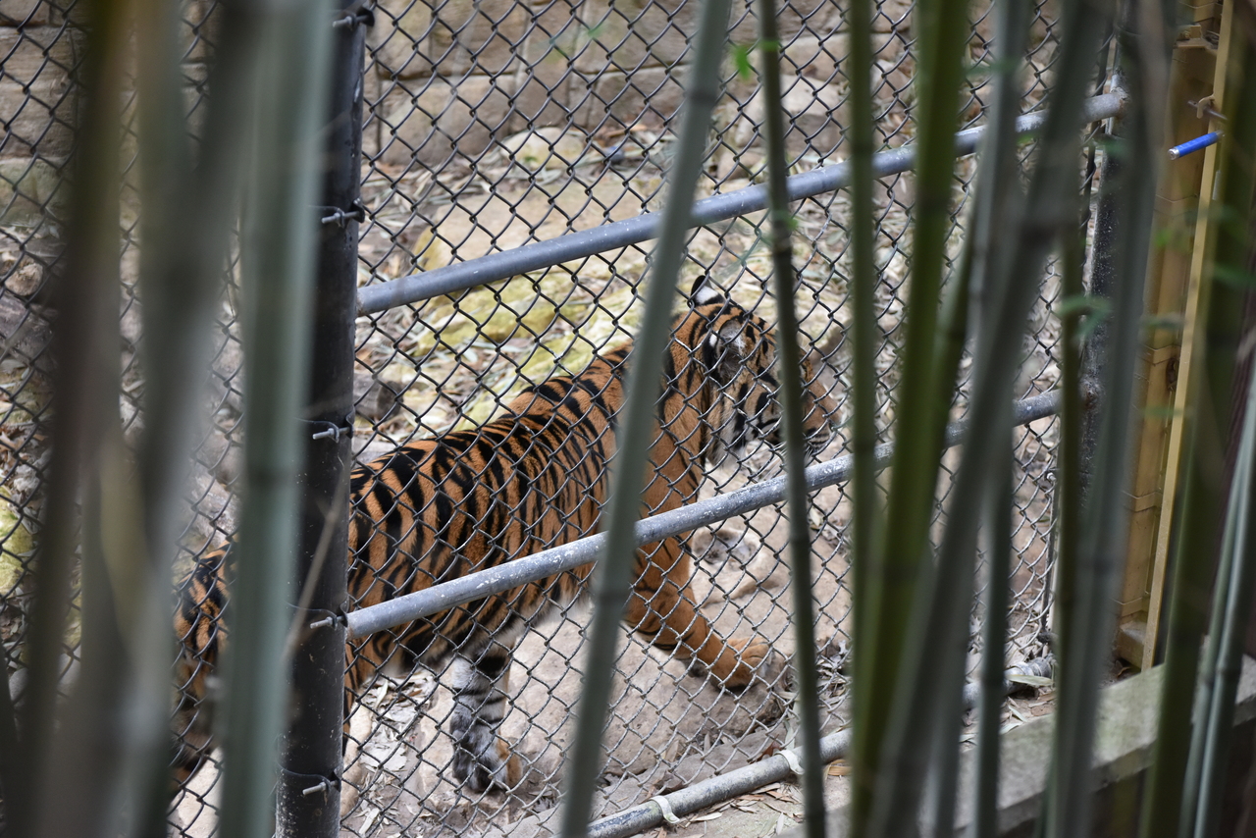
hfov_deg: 18.6
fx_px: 3838
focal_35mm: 110
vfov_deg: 12.5
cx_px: 628
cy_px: 419
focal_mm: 110
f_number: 4.5
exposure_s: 1/250
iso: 2000
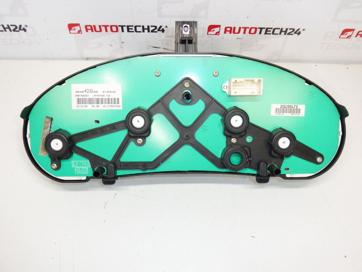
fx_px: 314
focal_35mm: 30
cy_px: 136
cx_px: 181
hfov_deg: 60.0
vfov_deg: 46.8
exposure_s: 1/60
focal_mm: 5.4
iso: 200
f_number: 4
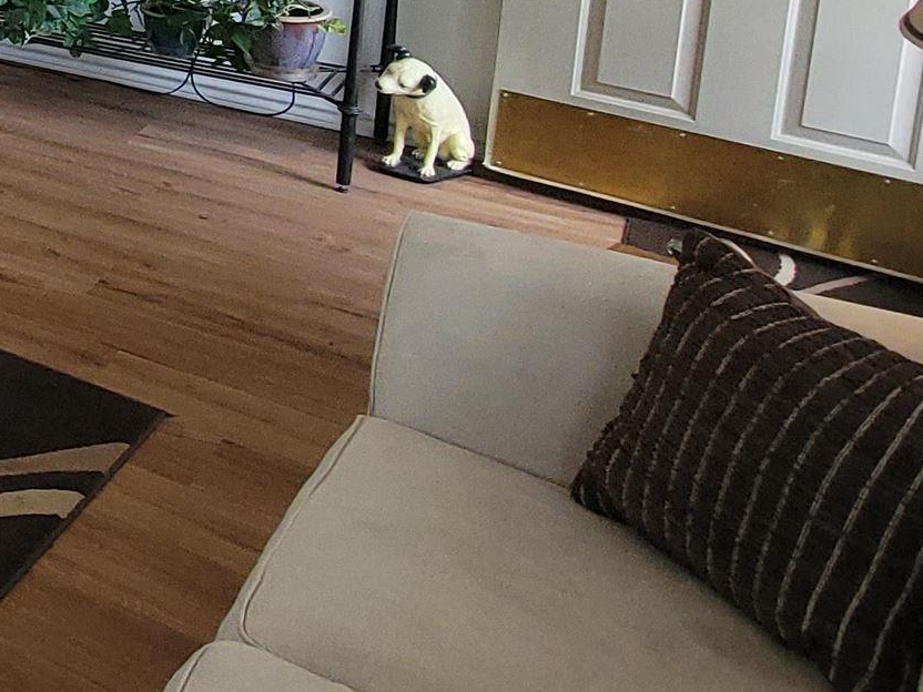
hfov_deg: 24.6
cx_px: -615
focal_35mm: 48
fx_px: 1280
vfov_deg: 25.7
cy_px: -225
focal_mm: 2.2
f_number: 2.2
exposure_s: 1/60
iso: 100
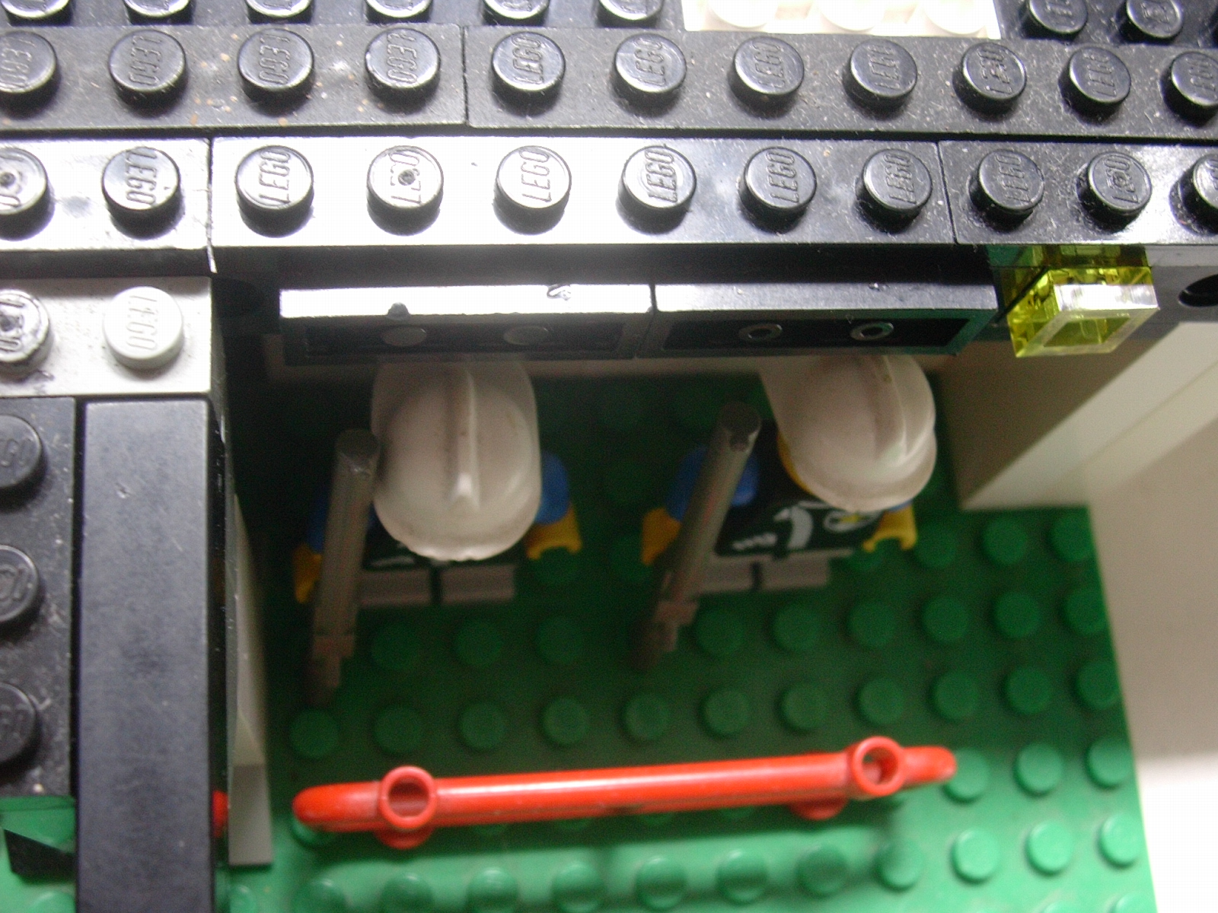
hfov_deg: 42.1
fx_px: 1583
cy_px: 456
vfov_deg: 32.2
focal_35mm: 45
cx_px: 609
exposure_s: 1/32
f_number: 2.9
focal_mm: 6.7
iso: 70
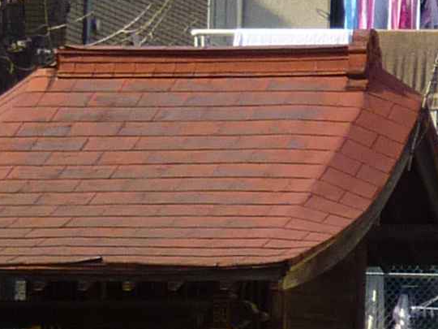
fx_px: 2531
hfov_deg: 9.0
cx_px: 1044
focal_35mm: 200
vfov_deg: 7.4
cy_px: 156
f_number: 3.1
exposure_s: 1/1000
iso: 100
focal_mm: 4.5
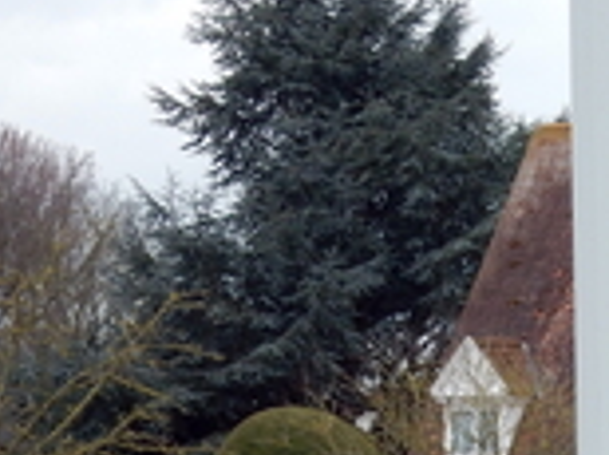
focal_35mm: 277
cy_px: 732
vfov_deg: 5.3
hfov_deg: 7.0
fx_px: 4866
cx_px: 1080
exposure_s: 1/200
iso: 125
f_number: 4.8
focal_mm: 12.6
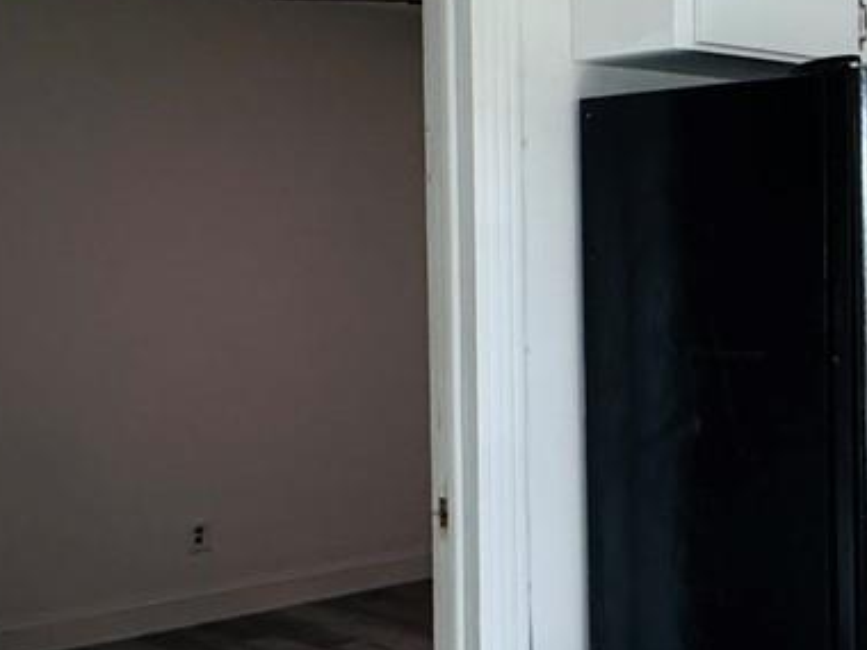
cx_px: 1207
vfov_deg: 24.8
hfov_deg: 26.3
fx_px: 1478
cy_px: 278
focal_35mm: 59
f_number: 2.2
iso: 250
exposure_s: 1/120
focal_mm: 2.22
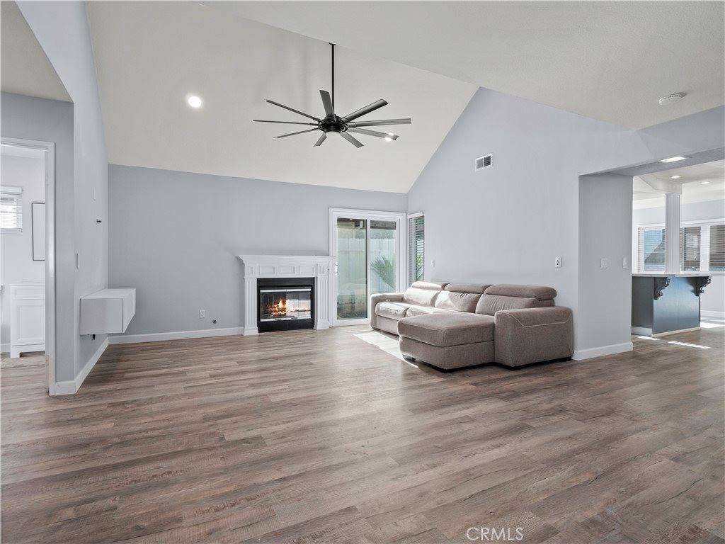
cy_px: 272
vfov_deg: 71.6
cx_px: 362
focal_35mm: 18
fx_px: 377
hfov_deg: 87.8
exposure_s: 1/6
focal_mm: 9
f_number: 8
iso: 200
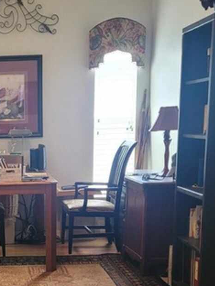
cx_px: -28
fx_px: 588
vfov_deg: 26.7
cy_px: 243
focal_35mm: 71
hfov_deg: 19.7
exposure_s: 1/40
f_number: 1.8
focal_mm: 5.4
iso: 200
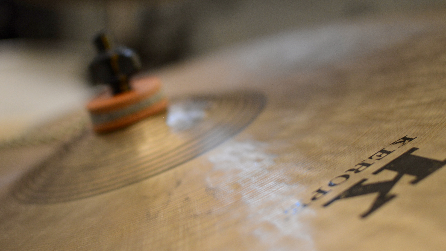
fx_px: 907
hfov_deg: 27.6
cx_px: 221
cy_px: 128
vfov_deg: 15.7
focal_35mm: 77
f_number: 2.2
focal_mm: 35
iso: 400
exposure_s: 1/40
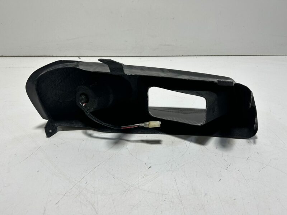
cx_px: 144
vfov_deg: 53.1
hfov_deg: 67.3
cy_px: 108
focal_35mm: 26
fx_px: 216
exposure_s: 1/1252
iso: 50
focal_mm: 5.7
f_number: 1.5
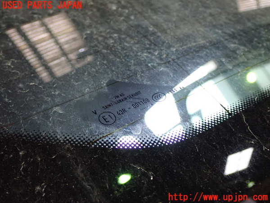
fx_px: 343
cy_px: 102
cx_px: 135
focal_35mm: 44
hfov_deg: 42.9
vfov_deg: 32.9
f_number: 2.9
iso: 800
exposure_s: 1/30
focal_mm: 7.84
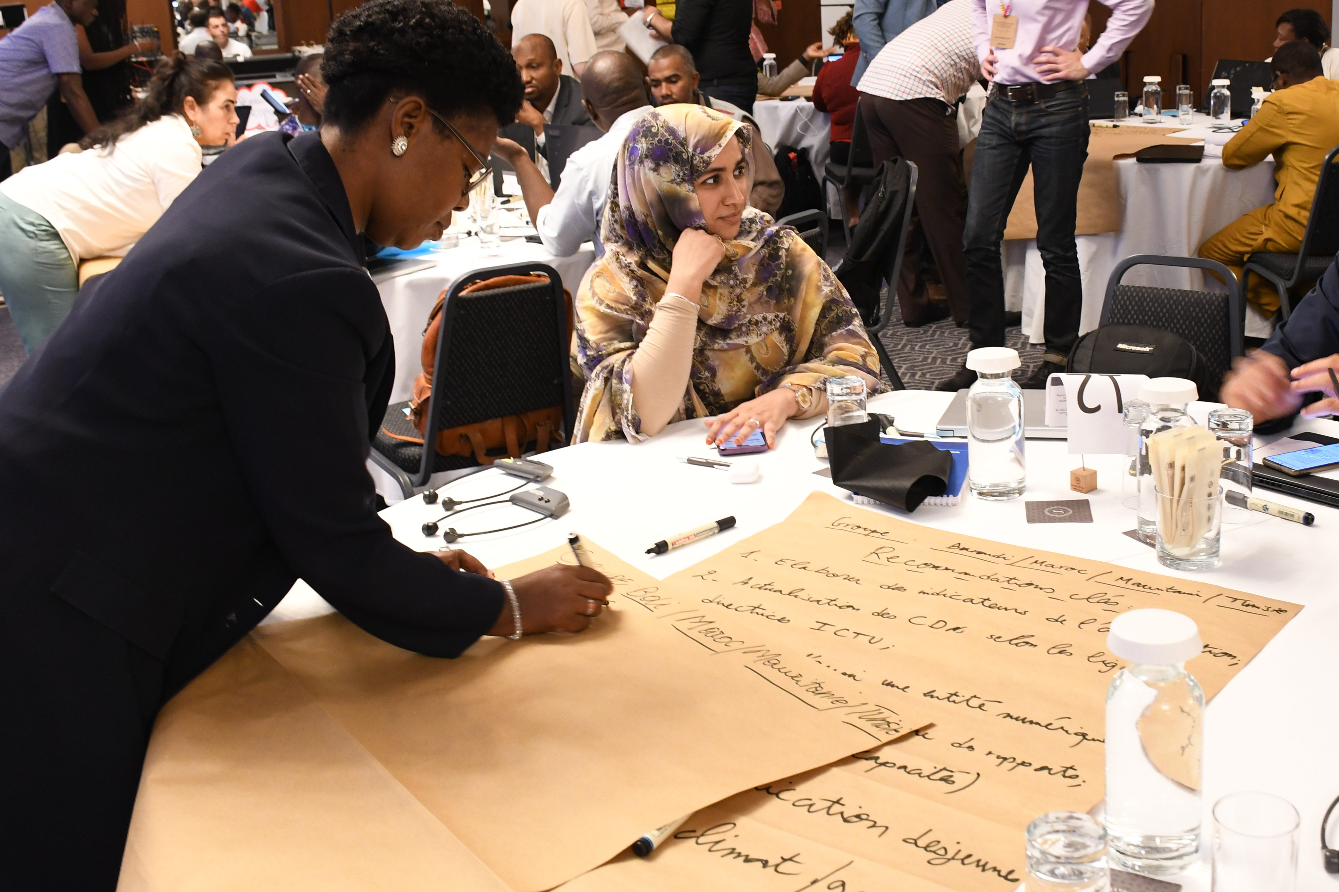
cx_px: 839
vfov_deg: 33.1
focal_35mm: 40
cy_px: 299
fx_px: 1488
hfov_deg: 48.0
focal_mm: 20
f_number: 6.3
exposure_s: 1/25
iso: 1600
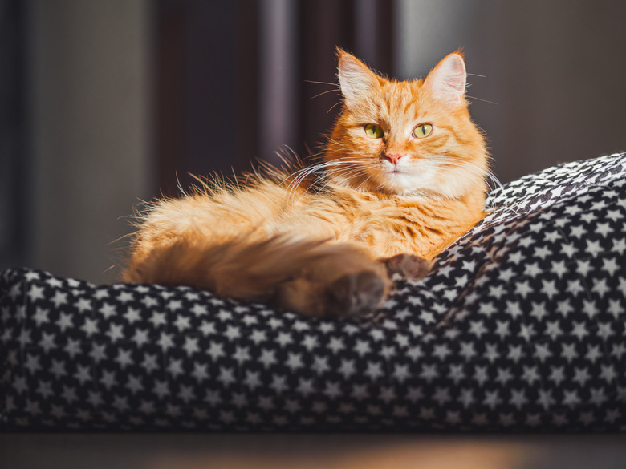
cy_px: 234
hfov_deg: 13.2
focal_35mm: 150
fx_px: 2713
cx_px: 313
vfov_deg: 9.9
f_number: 1.8
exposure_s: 1/500
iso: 200
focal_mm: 75
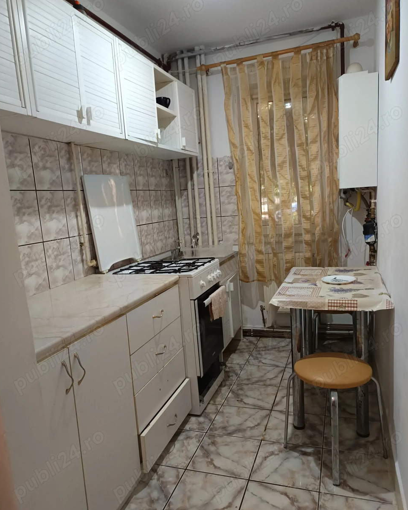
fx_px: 393
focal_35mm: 26
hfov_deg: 54.9
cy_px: 272
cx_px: 207
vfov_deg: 66.0
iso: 1223
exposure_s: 1/50
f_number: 1.7
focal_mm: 5.31
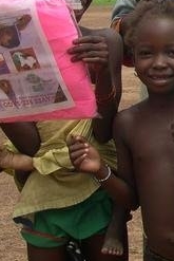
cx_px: 420
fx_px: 927
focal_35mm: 128
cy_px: 73
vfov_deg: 15.9
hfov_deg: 9.5
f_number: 7.6
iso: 100
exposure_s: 1/176
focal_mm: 8
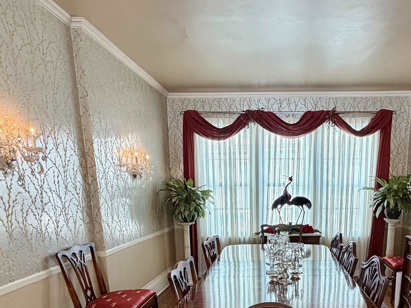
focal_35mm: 28
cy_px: 256
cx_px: 273
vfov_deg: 46.5
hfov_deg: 62.0
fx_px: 332
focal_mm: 2.22
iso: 200
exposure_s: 1/60
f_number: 2.2
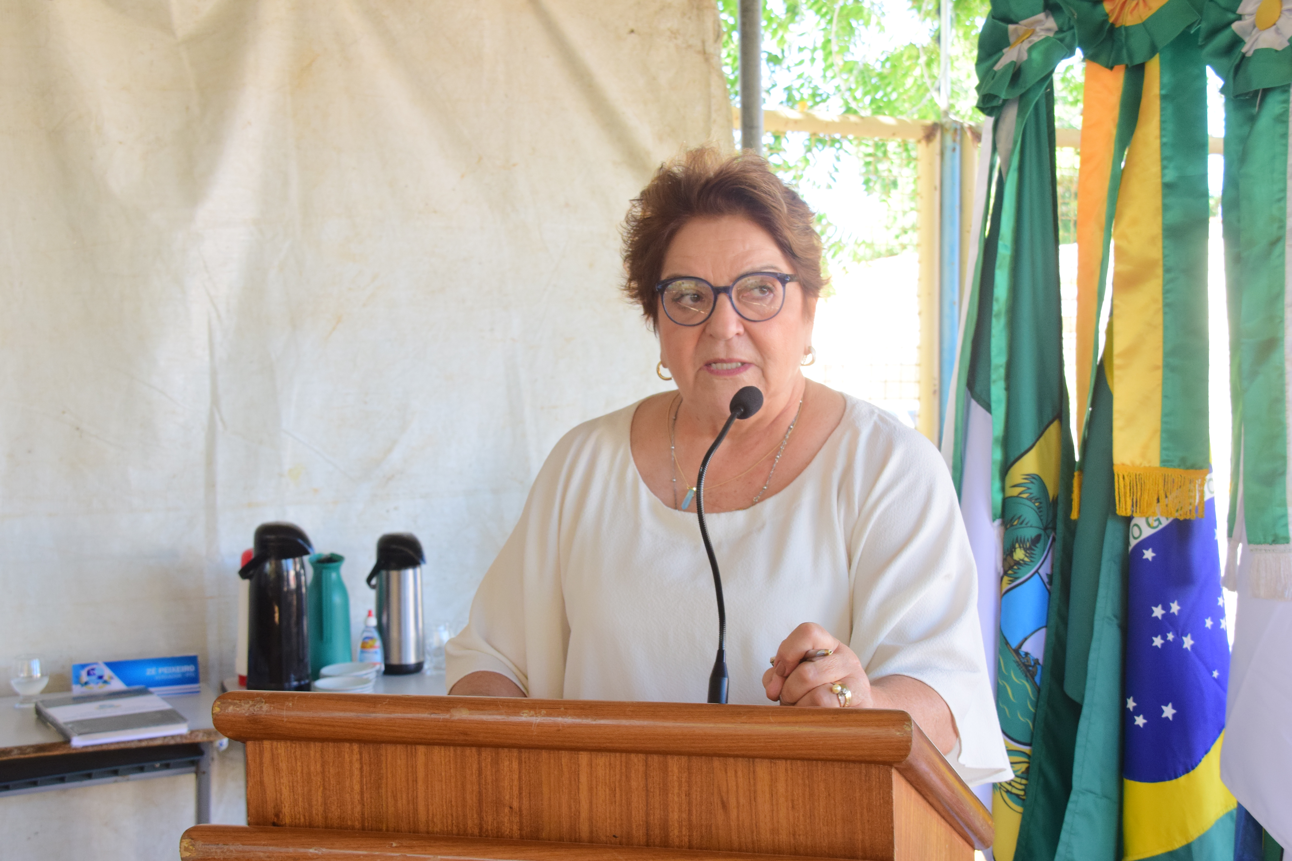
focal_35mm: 165
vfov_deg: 8.3
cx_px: 646
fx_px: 5921
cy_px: 430
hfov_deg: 12.5
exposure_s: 1/80
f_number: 10
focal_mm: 110
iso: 800
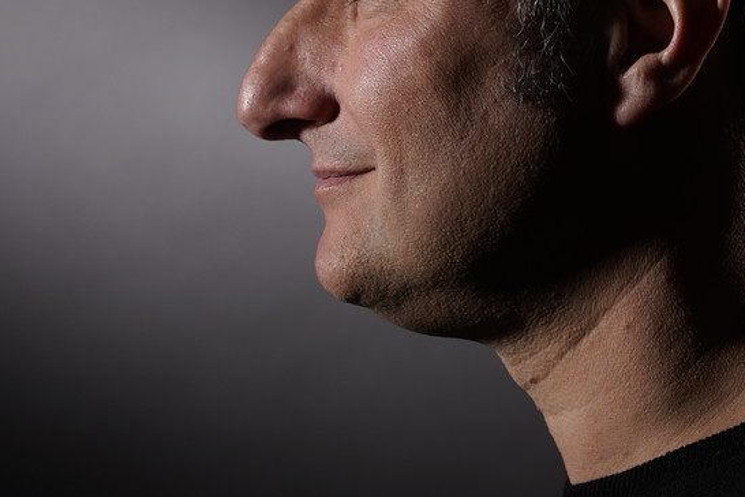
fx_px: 5153
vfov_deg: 5.5
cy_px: 181
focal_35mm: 249
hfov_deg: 8.2
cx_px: 675
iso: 160
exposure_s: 1/125
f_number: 8
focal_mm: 85
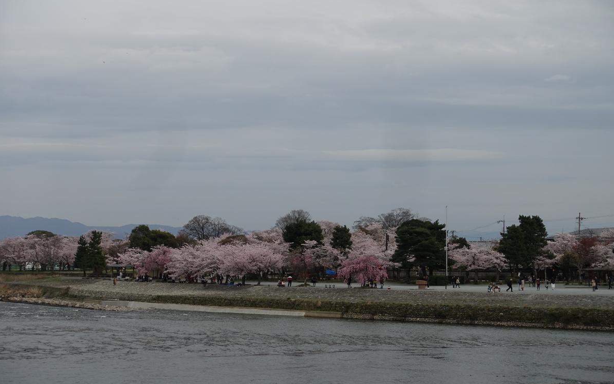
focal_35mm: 72
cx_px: 308
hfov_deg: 28.6
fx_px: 1205
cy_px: 196
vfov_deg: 18.1
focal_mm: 25.7
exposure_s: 1/125
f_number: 5.6
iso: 125
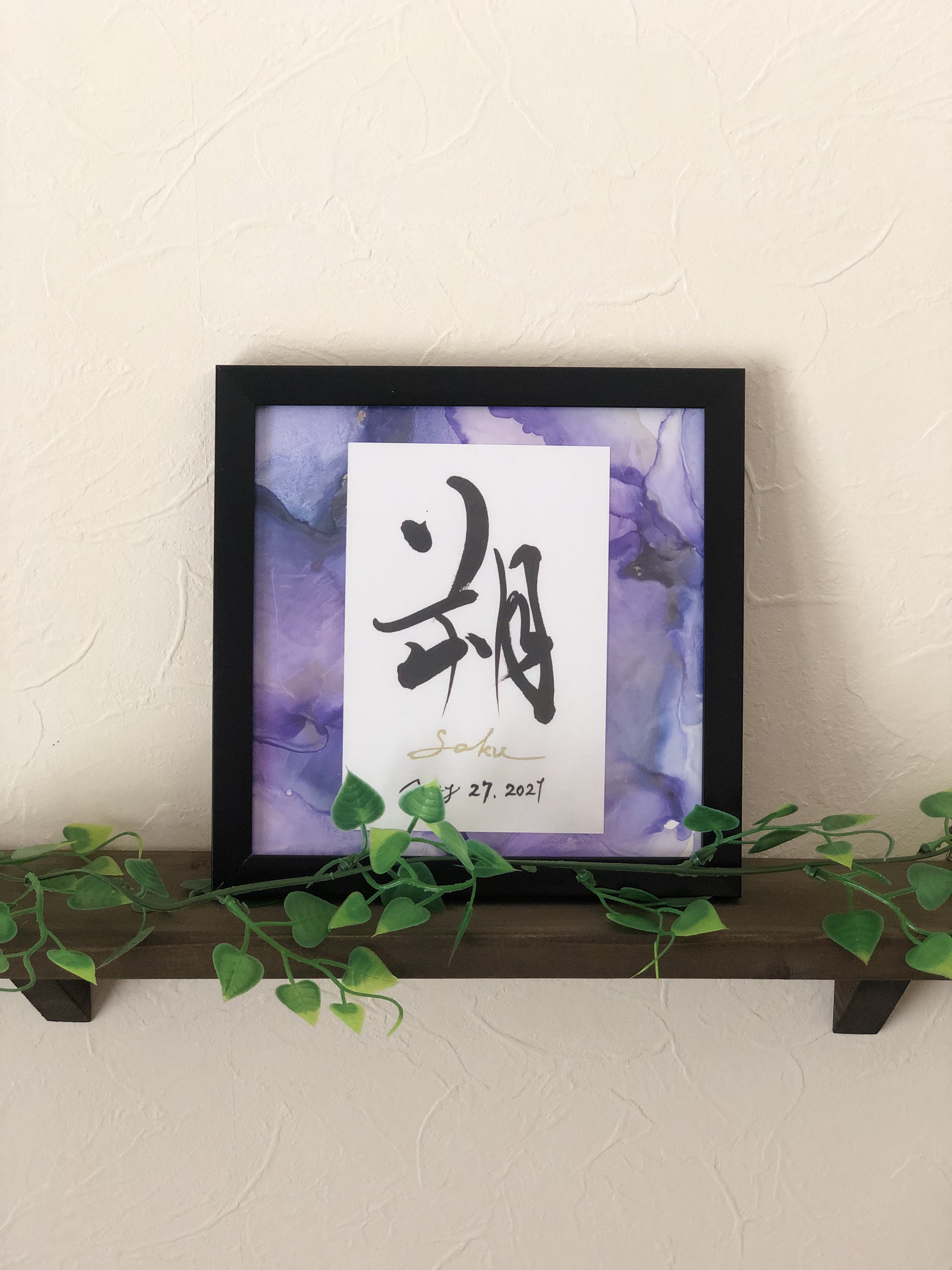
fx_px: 1907
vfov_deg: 36.8
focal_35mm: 52
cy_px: 635
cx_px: 476
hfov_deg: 28.0
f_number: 2.4
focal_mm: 6
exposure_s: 1/60
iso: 100
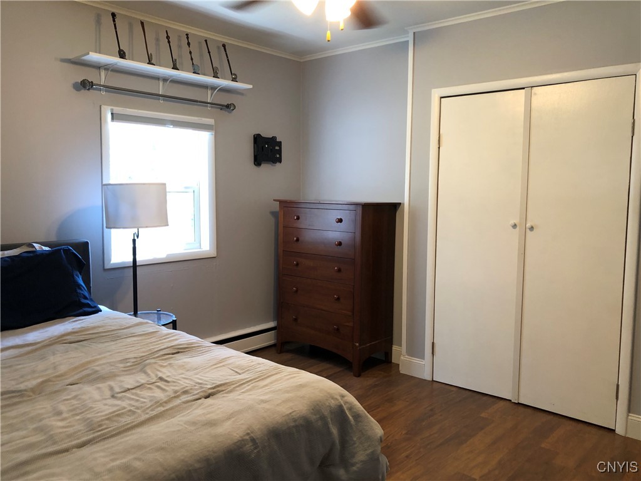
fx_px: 518
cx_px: 320
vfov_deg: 49.7
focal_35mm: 28
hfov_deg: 63.4
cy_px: 240
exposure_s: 1/20
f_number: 1.8
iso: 40
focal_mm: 3.99
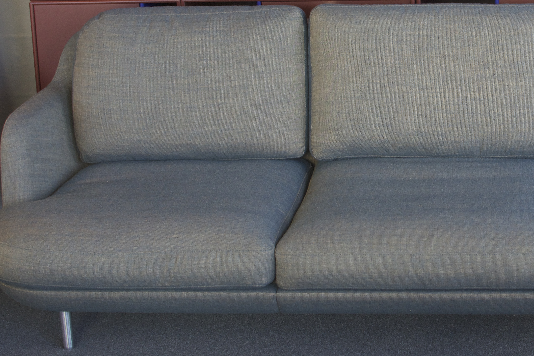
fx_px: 1467
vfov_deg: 13.8
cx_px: 448
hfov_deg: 20.3
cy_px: 113
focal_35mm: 99
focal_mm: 35
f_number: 4.5
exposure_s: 1/80
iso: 640
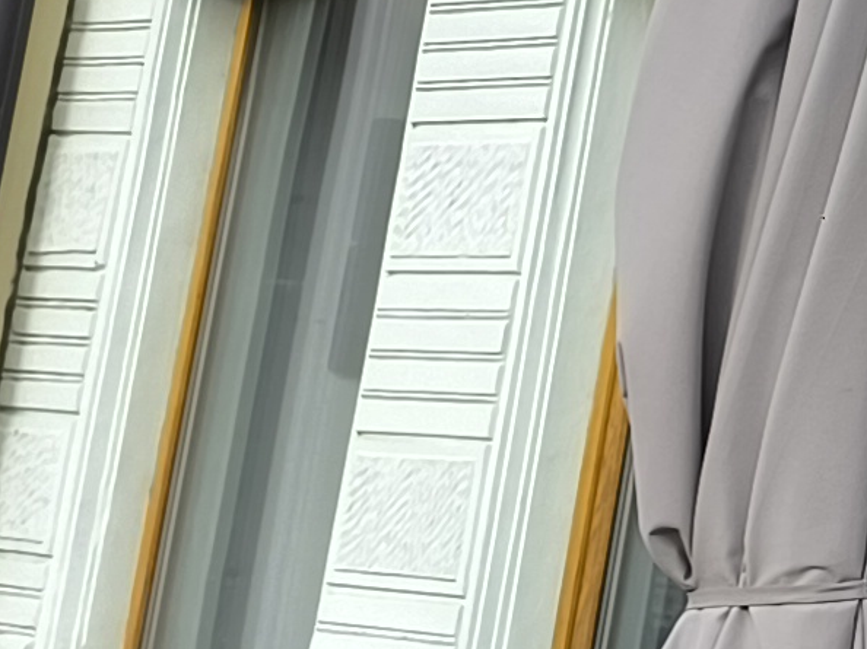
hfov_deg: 9.3
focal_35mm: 158
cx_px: 2753
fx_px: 3956
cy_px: -333
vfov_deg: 9.1
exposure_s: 1/252
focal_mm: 6.14
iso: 50
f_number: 1.65
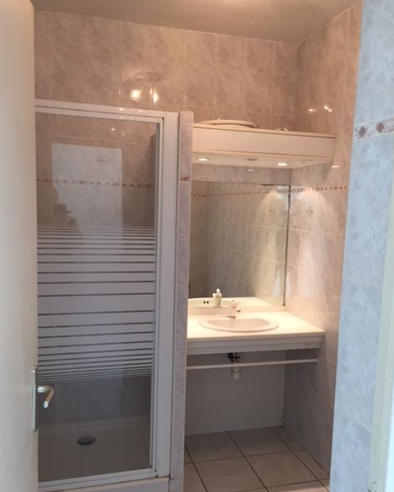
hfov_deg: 47.2
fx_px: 451
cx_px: 201
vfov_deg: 57.1
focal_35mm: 31
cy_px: 263
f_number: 2.2
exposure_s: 1/33
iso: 50
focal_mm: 4.15
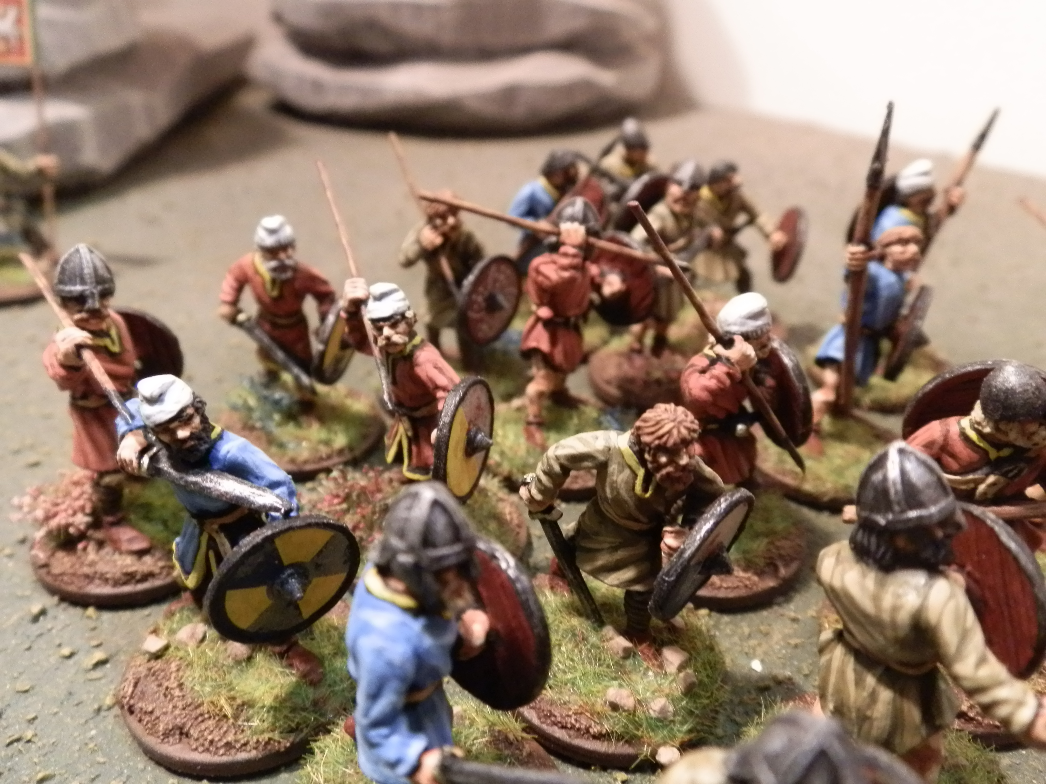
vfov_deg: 49.7
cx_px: 523
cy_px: 392
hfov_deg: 63.4
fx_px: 846
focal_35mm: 28
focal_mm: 5
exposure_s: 1/60
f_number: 3.1
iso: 400
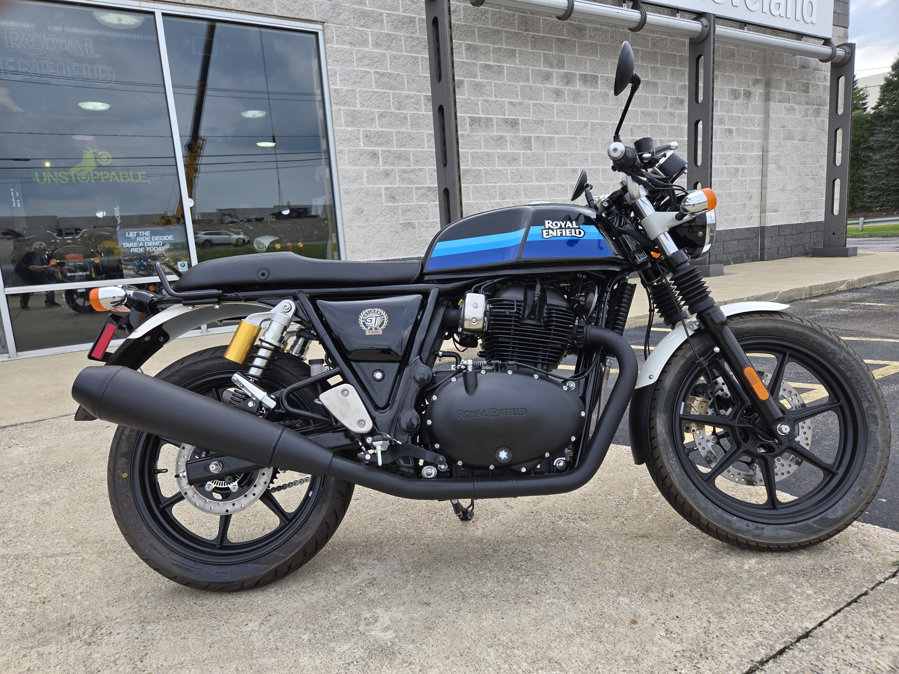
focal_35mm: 23
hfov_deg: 73.9
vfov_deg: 58.9
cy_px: 337
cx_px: 450
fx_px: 597
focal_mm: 5.4
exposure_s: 1/641
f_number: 1.8
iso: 25
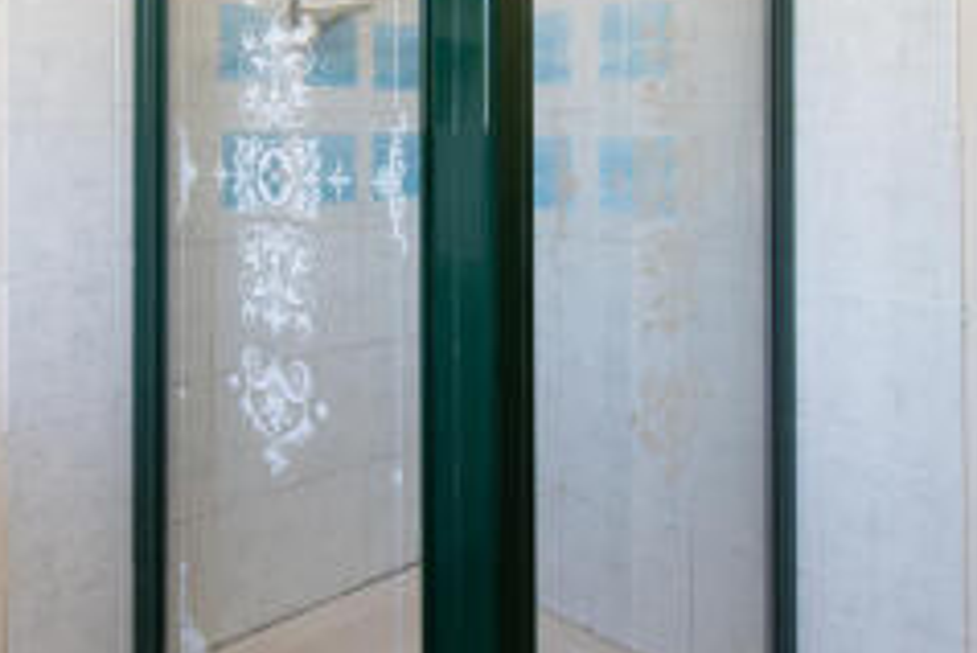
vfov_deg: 42.8
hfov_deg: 58.3
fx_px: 815
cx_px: 230
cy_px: 195
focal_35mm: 30
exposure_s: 1/8
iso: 250
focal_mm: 10
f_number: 9
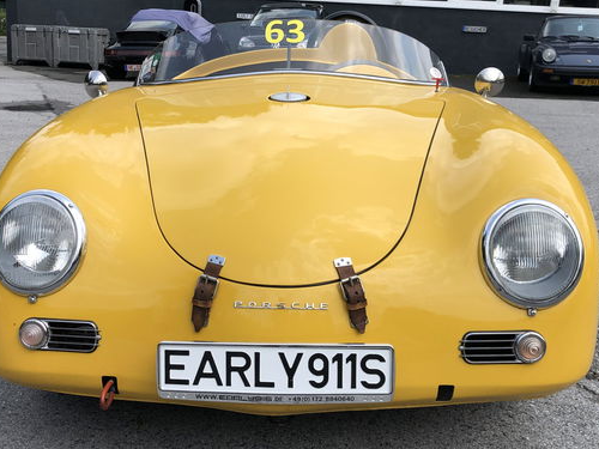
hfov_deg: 43.7
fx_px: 744
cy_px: 248
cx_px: 252
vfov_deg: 33.6
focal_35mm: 43
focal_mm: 4
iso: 20
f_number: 1.8
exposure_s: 1/1548
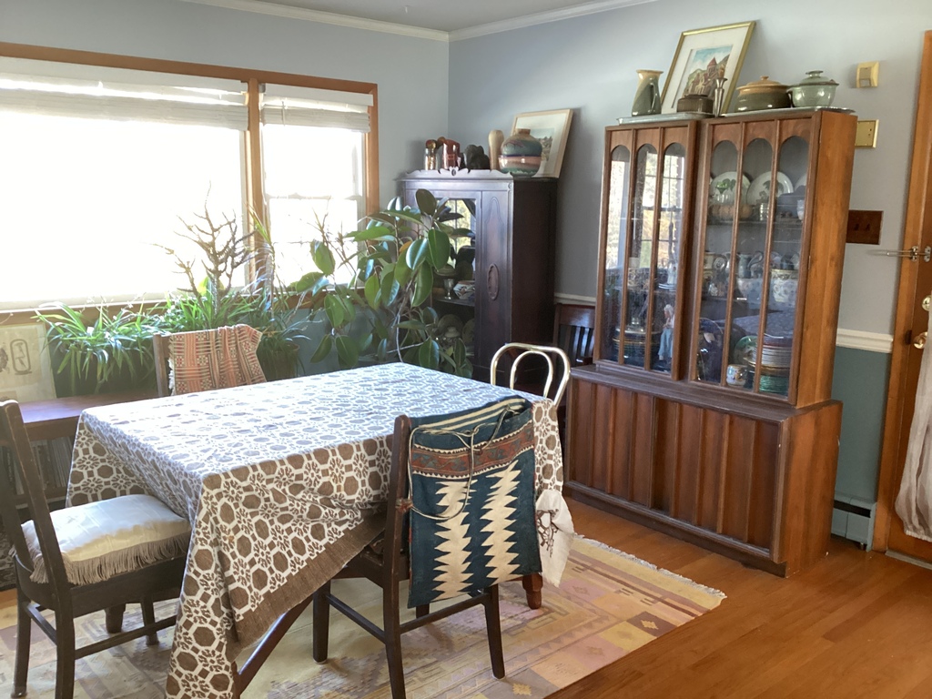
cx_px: 466
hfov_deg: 58.4
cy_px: 350
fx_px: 835
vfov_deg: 45.4
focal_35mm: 31
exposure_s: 1/30
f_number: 2.4
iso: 500
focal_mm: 3.3
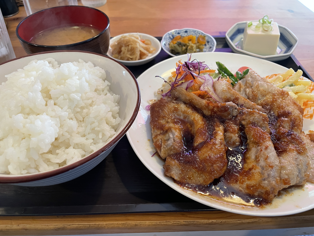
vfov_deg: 53.1
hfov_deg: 67.3
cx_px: 157
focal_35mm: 26
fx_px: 236
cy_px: 118
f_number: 1.6
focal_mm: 4.2
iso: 200
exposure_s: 1/60
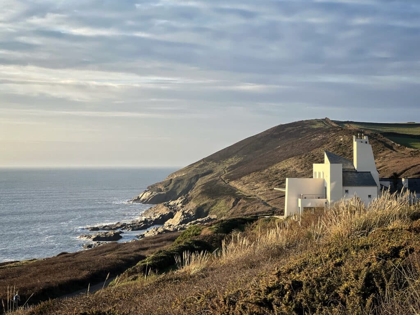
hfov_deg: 25.3
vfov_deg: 19.1
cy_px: 158
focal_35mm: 77
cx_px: 210
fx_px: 934
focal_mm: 9
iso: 32
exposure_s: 1/461
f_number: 2.8
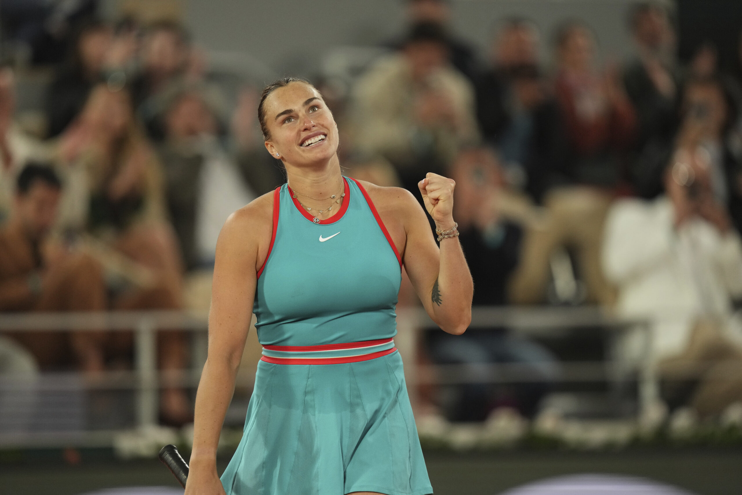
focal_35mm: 400
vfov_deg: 3.4
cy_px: 248
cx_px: 371
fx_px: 8244
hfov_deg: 5.2
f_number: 2.8
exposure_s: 1/2500
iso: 2500
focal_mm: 400
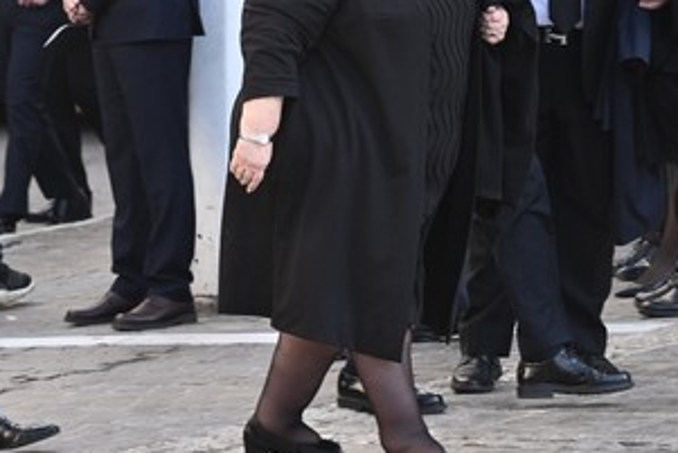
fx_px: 5784
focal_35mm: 307
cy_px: -1
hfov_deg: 6.7
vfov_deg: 4.5
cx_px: 401
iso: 400
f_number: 6.3
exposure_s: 1/200
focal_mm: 120
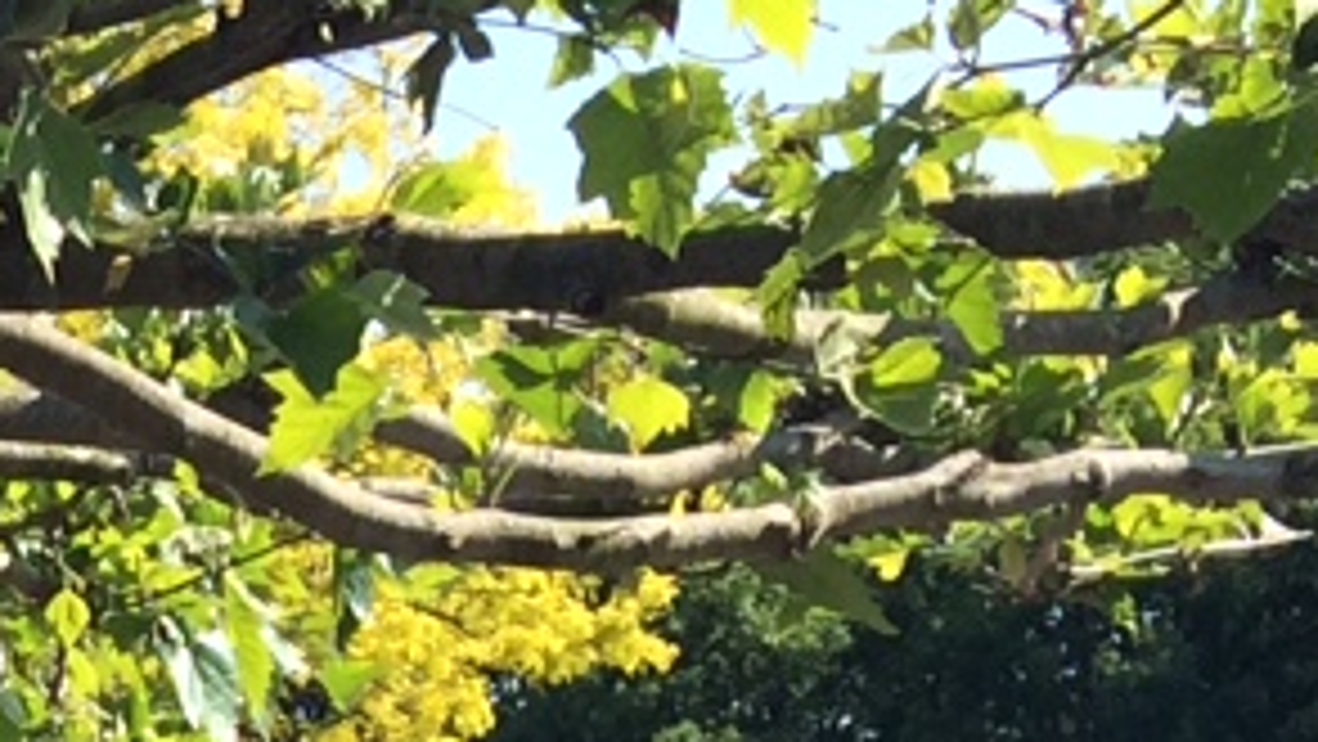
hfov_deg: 10.3
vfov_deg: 6.2
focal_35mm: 182
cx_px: -1813
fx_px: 6362
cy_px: 2230
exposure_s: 1/1053
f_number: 2.2
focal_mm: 4.12
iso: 32
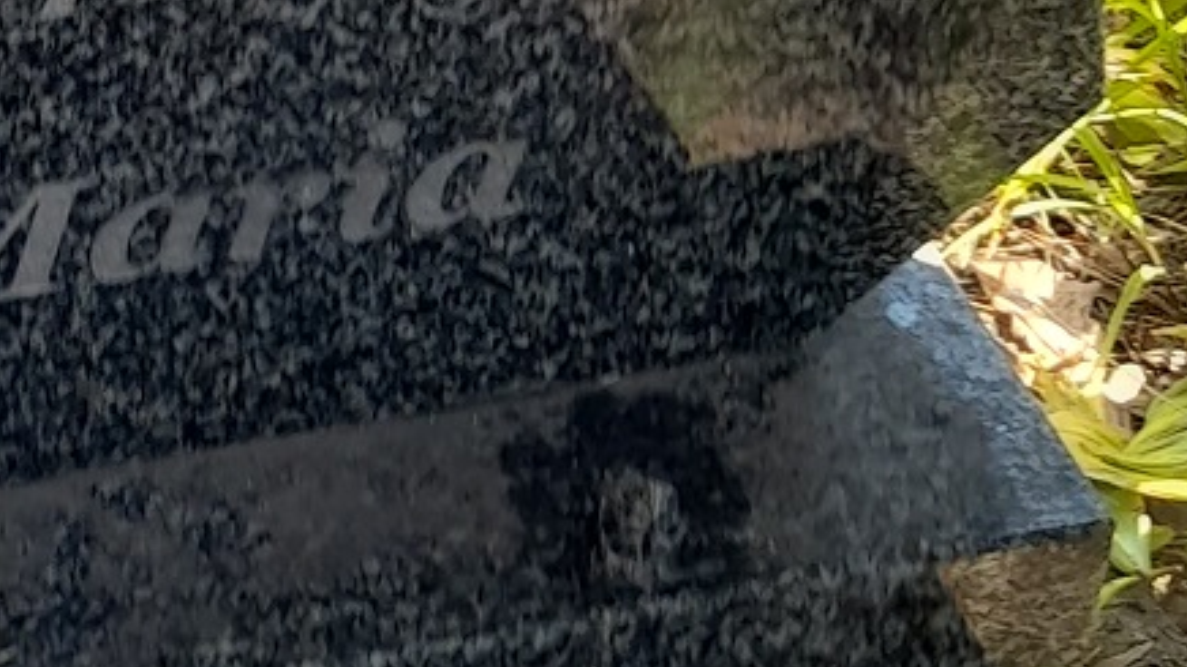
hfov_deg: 16.2
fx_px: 3933
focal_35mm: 125
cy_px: -730
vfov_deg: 9.0
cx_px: -378
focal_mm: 4.6
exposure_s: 1/60
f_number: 2
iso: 20
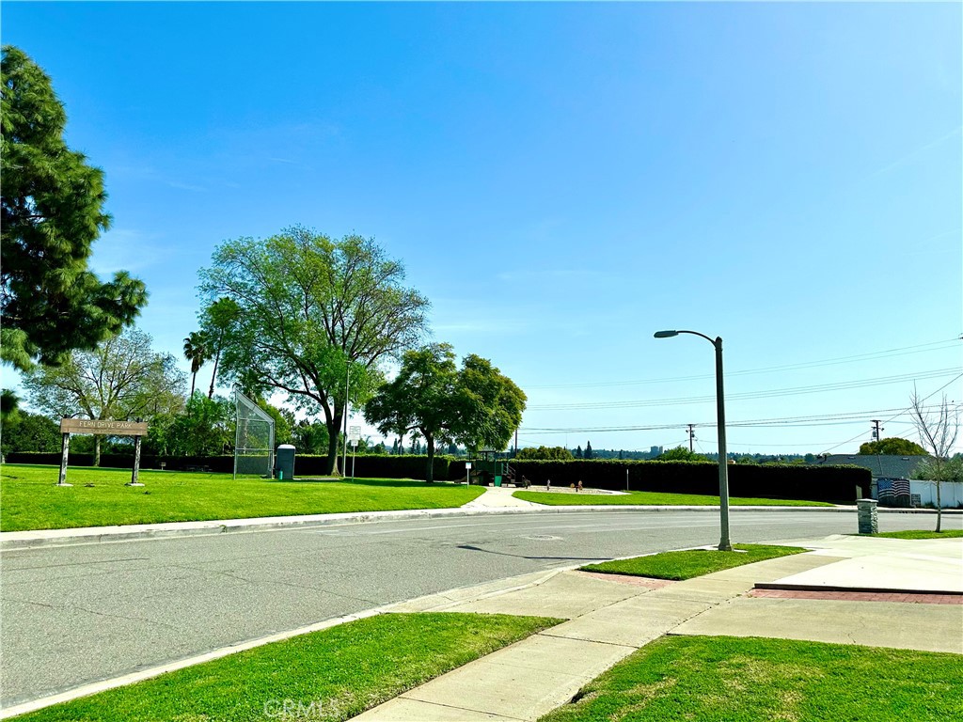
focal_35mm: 24
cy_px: 361
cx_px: 482
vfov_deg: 56.8
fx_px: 668
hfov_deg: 71.6
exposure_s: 1/8197
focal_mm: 6.86
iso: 80
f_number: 1.78
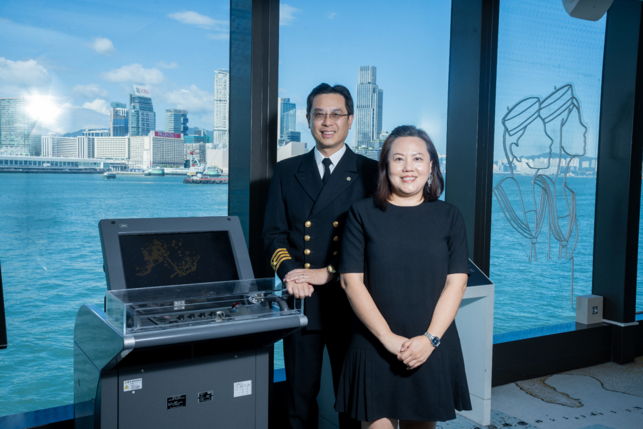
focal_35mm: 36
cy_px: 214
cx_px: 322
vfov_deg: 36.9
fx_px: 643
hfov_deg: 53.1
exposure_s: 1/200
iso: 320
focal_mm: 36
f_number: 10
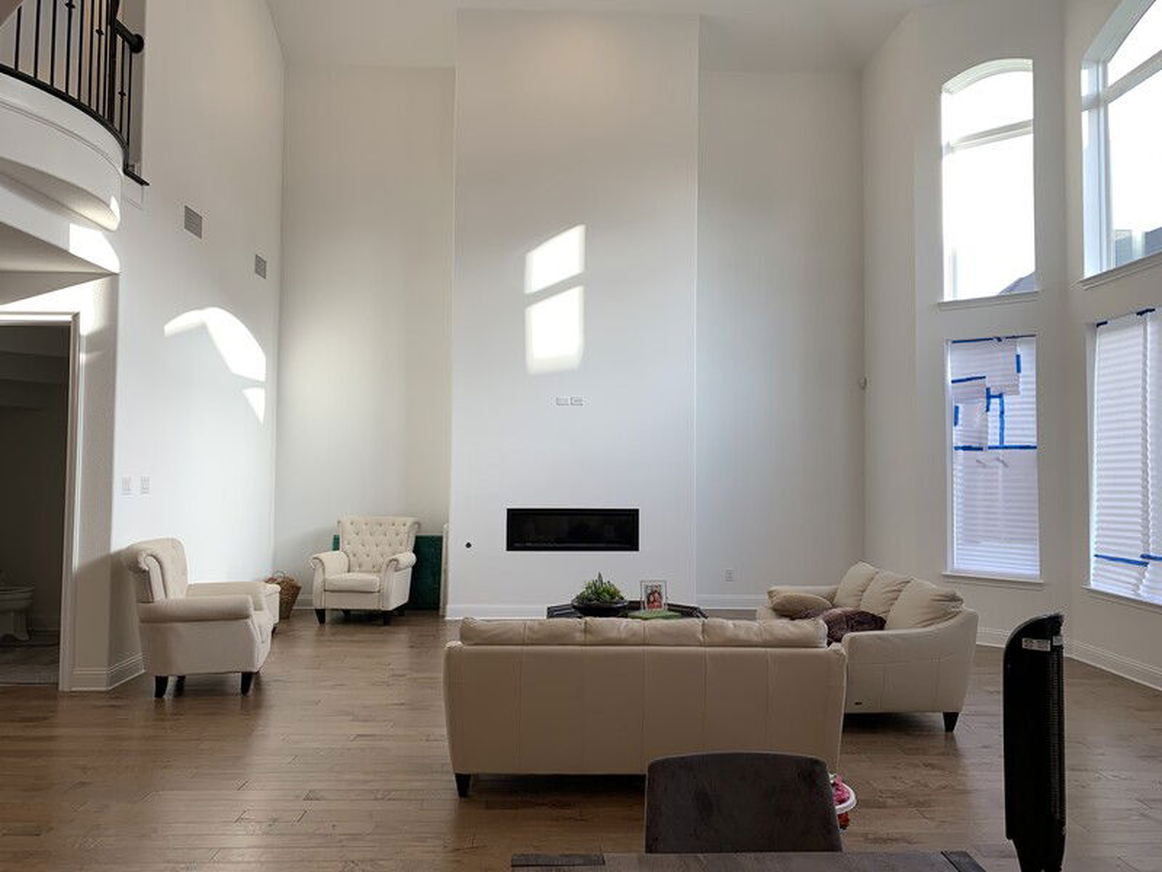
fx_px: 873
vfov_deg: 53.1
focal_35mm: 26
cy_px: 436
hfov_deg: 67.3
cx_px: 581
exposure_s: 1/120
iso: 25
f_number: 1.8
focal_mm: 4.25
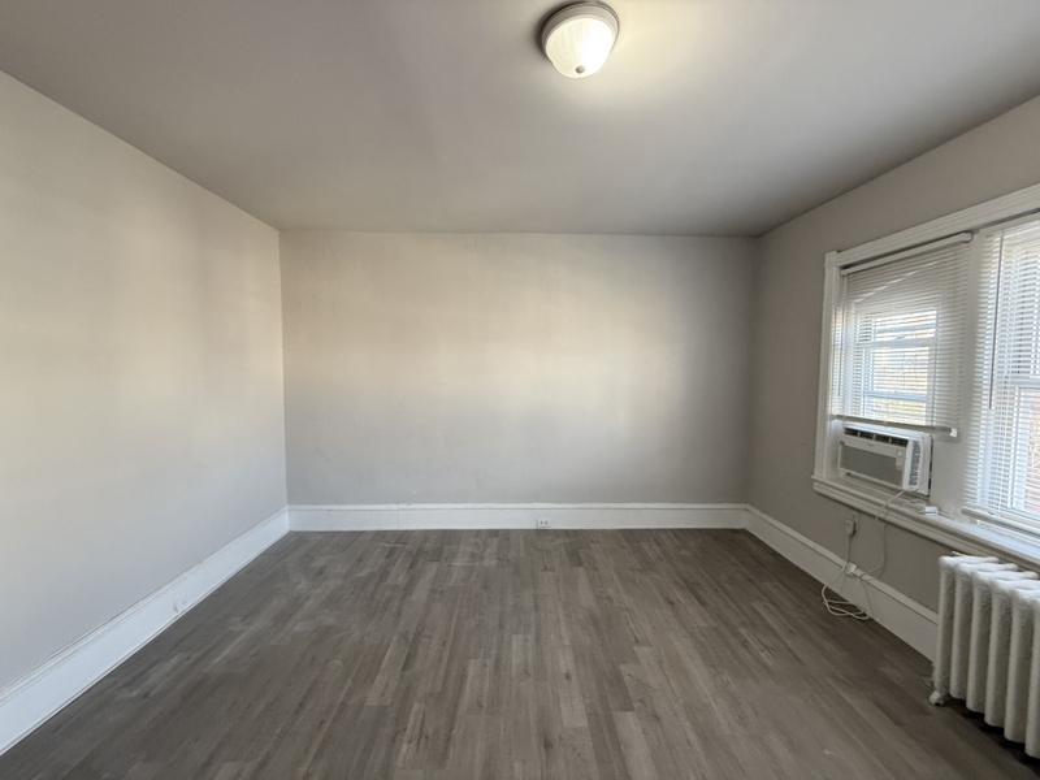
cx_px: 520
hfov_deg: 102.1
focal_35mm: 14
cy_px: 390
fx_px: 421
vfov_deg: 85.7
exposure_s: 1/120
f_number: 2.2
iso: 320
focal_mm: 2.22
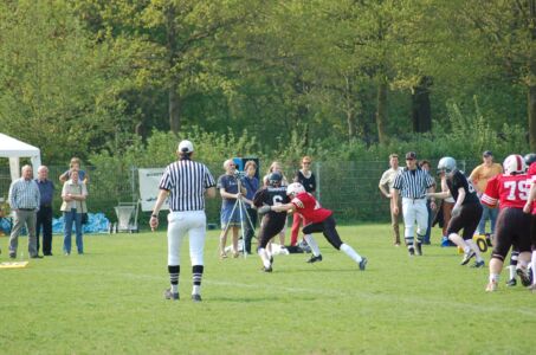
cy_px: 178
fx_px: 3343
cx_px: 268
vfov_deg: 6.1
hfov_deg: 9.2
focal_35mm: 225
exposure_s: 1/1000
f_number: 4.5
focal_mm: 150
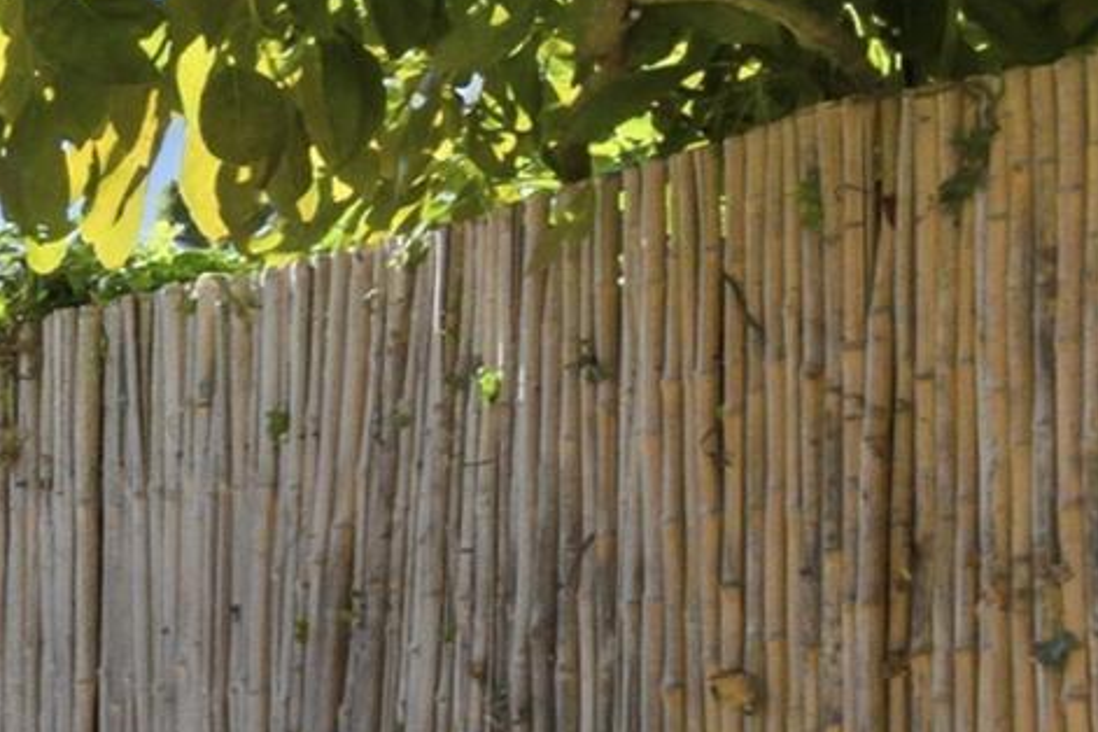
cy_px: 847
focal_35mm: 102
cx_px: -2026
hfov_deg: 12.0
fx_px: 3111
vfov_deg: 13.1
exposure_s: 1/8000
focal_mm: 16
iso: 1250
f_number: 8
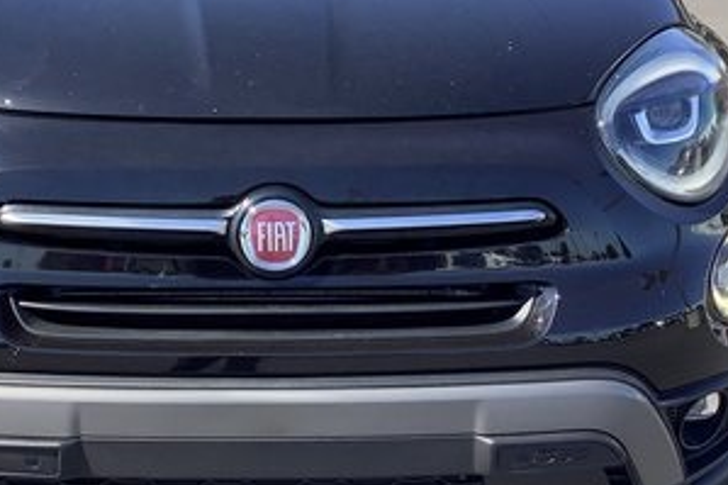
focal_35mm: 69
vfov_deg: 19.6
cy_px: 115
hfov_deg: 29.0
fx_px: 1395
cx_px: 217
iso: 25
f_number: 2.4
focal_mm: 3.3
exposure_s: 1/328
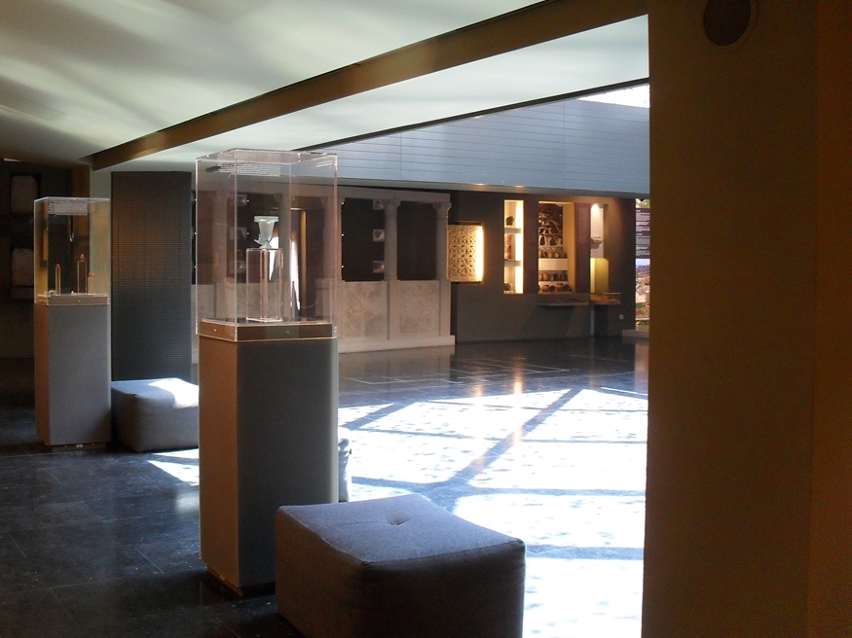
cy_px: 295
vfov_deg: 35.9
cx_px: 378
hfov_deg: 46.7
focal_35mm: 40
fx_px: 984
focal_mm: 6.3
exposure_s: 1/30
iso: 200
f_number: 3.2
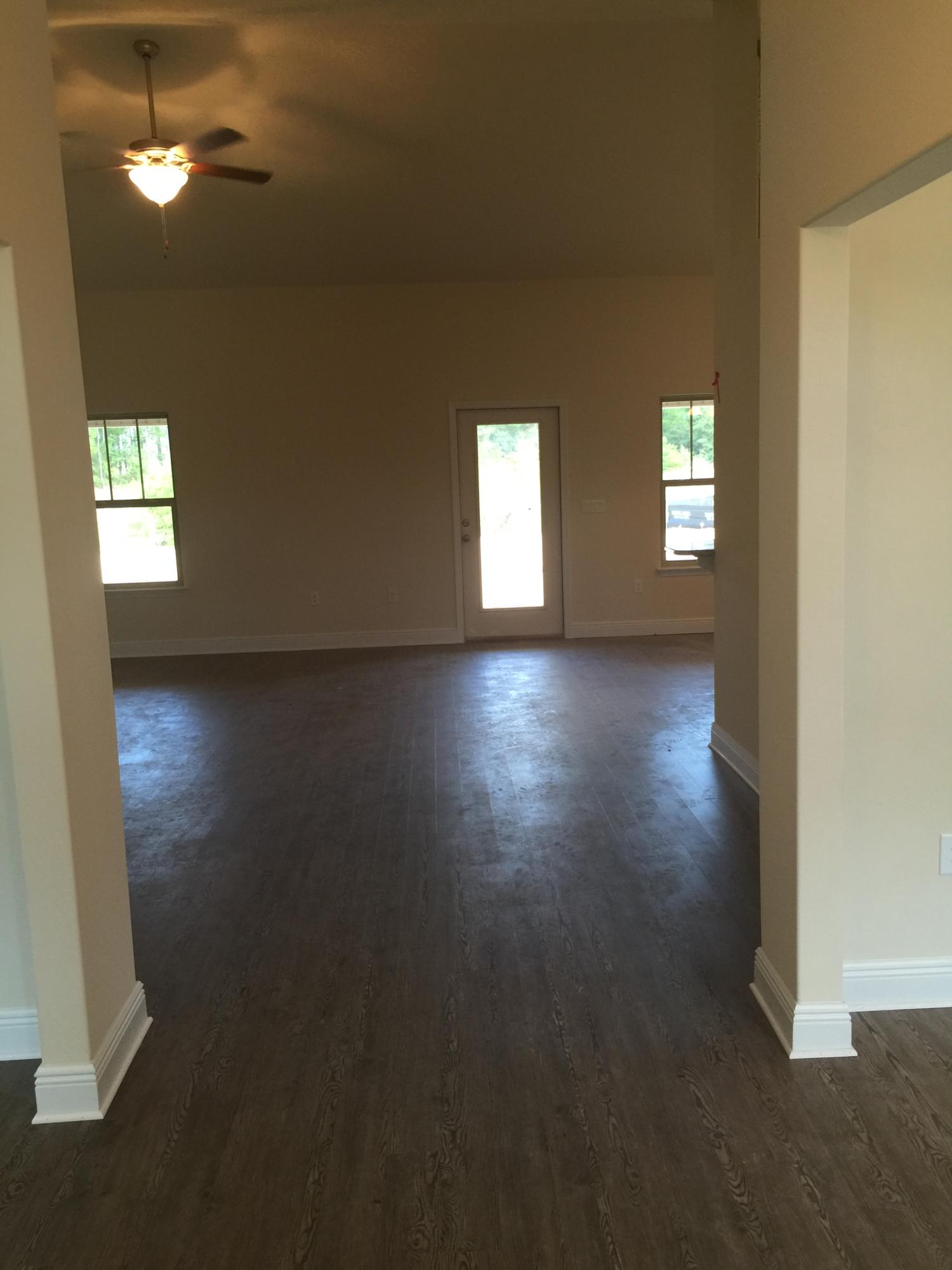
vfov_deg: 61.7
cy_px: 635
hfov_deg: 48.2
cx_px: 476
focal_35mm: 29
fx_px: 1063
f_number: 2.2
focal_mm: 4.15
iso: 50
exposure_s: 1/30
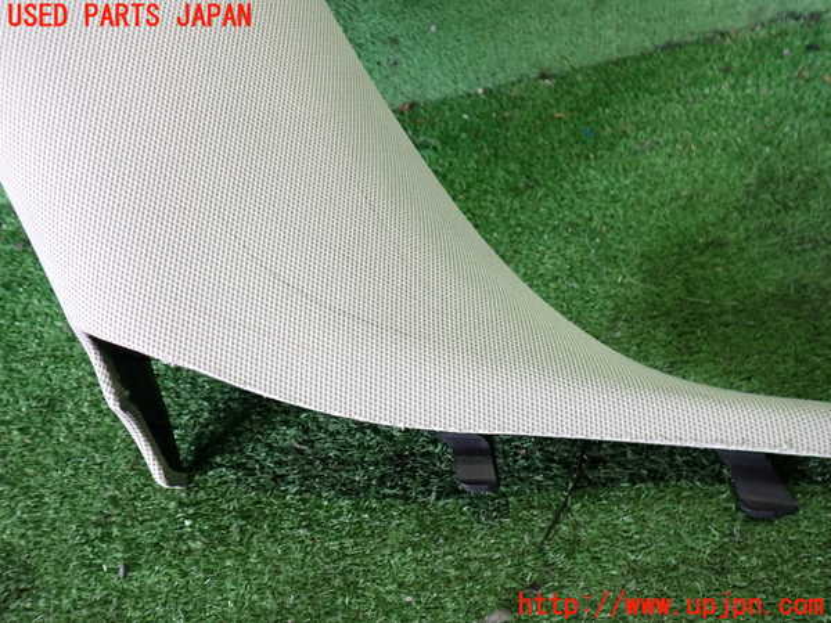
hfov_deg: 60.0
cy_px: 312
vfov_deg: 46.8
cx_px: 416
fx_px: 720
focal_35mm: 30
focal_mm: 5.4
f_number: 2.3
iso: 200
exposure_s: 1/30
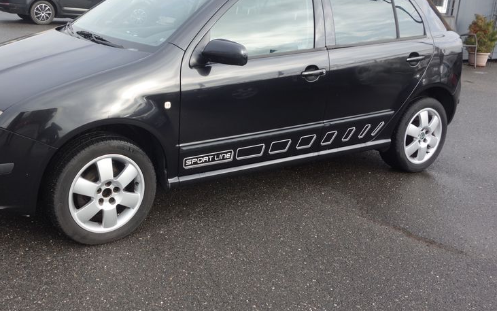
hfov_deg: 48.6
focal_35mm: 40
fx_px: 542
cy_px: 111
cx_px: 172
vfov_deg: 31.8
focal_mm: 10.4
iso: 125
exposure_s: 1/100
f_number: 5.6
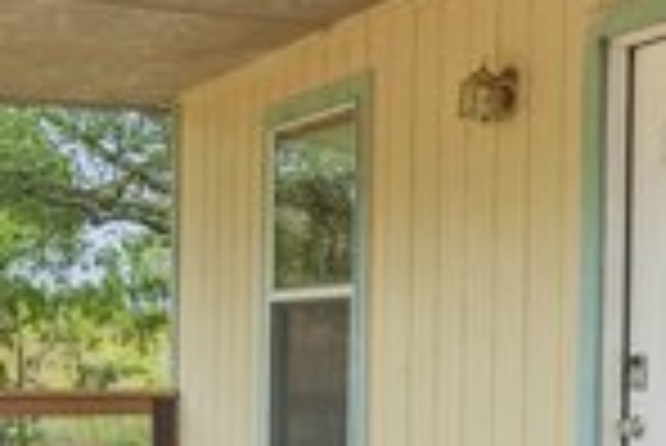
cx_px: 828
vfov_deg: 20.7
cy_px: 363
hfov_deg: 26.9
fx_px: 1204
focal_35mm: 65
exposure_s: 1/200
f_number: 9
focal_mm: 15
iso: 640
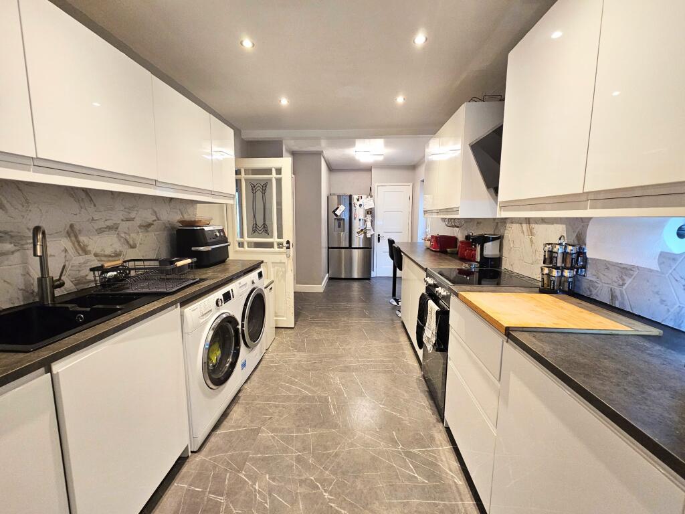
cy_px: 257
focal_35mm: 13
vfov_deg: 89.9
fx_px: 257
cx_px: 342
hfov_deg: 106.2
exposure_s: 1/50
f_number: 2.2
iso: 320
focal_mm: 2.2
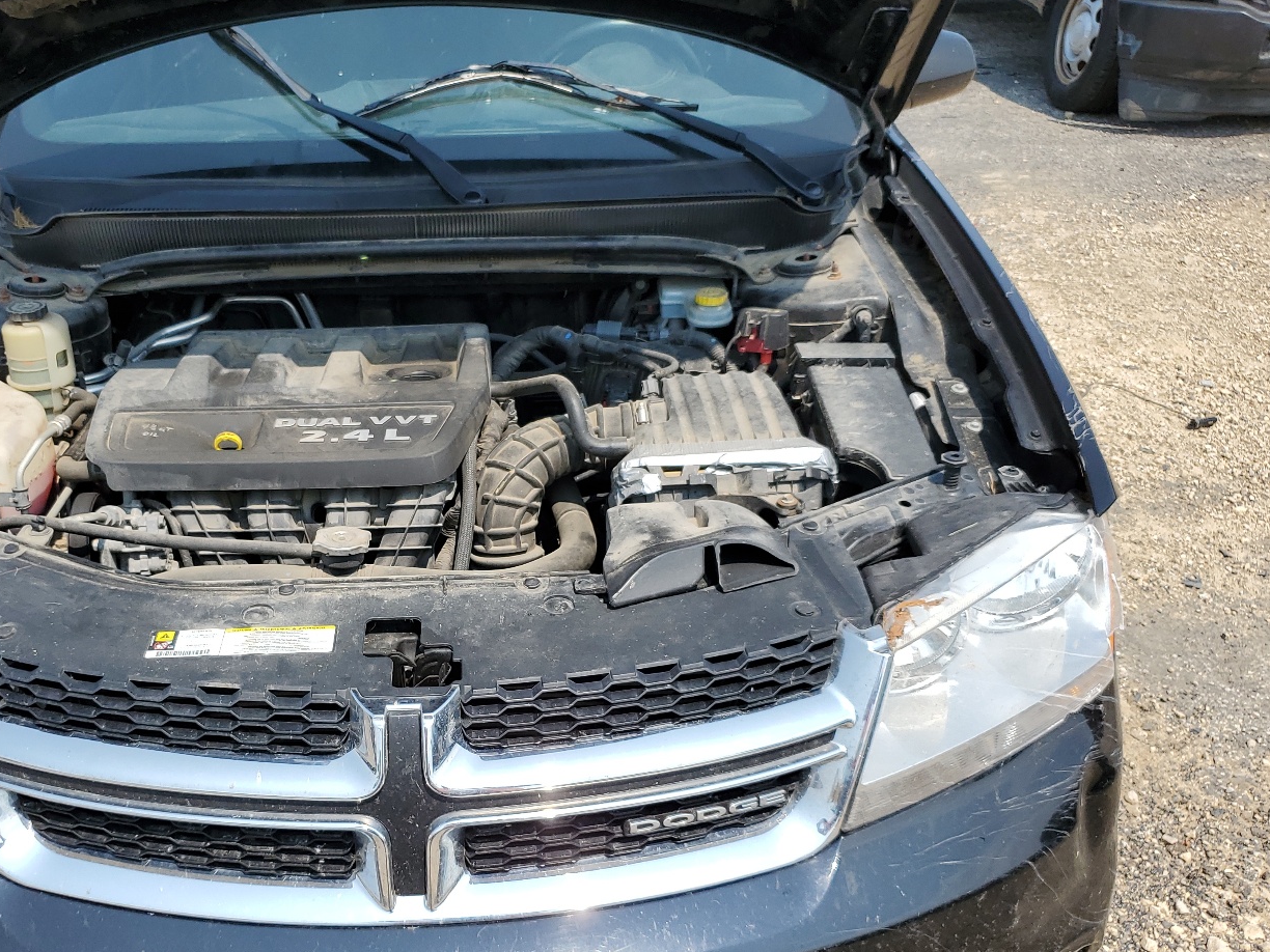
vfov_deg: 41.5
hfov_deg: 53.6
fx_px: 1247
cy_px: 597
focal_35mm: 34
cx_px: 509
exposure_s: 1/2500
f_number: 1.5
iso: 50
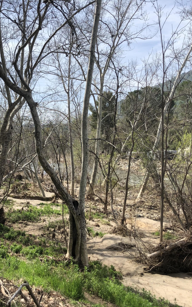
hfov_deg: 31.7
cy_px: 153
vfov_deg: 49.3
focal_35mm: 40
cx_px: 60
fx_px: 335
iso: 20
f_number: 1.8
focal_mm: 3.99
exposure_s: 1/1499
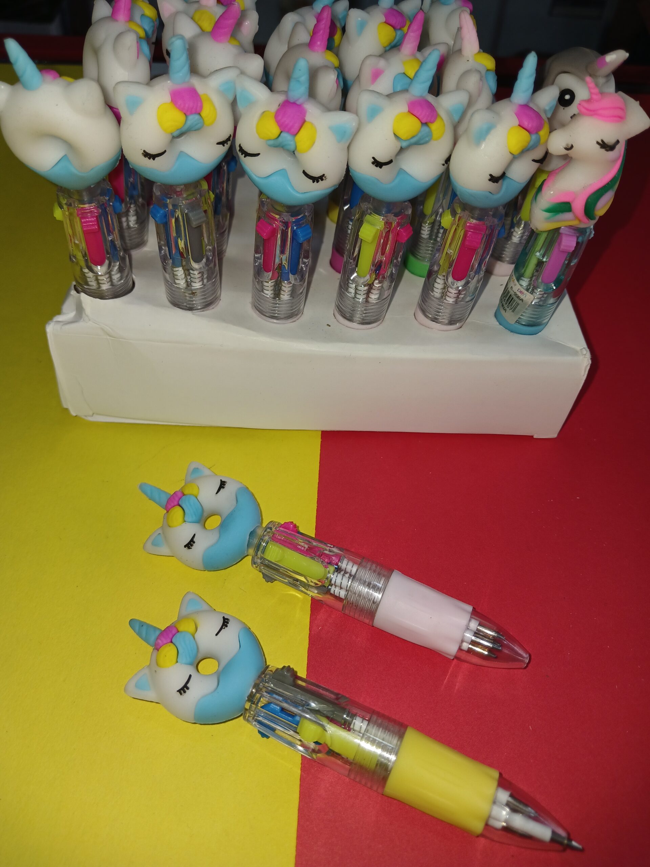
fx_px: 676
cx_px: 325
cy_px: 434
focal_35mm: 27
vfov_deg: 65.3
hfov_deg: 51.4
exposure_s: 1/106
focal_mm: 4
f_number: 1.8
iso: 20
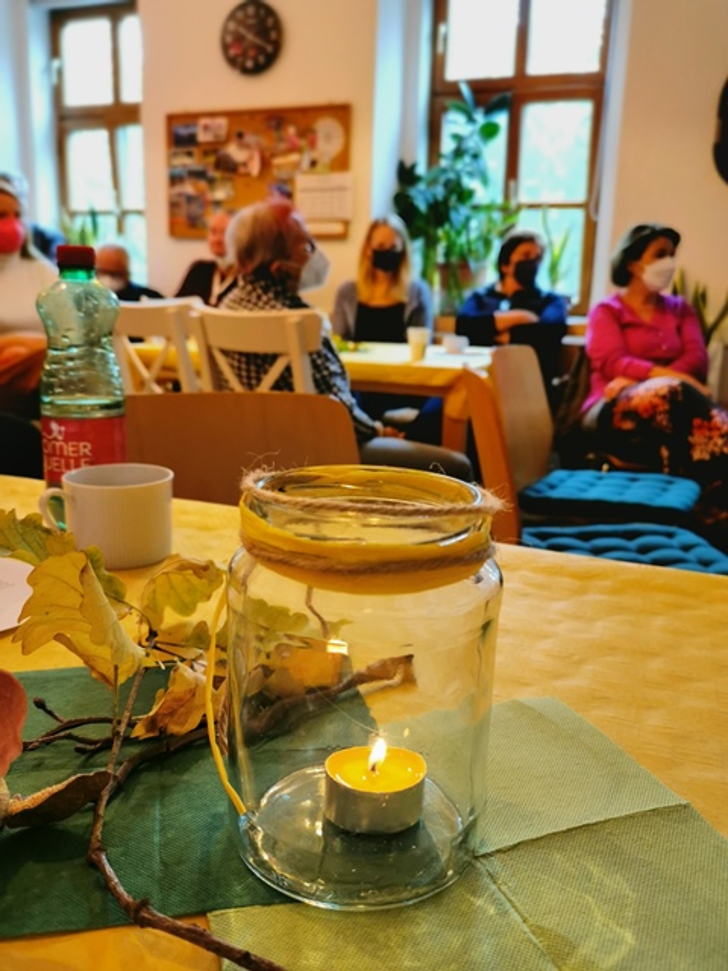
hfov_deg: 48.2
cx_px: 364
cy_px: 486
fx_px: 813
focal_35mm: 29
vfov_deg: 61.7
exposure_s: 1/50
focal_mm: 5.58
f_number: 1.8
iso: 125
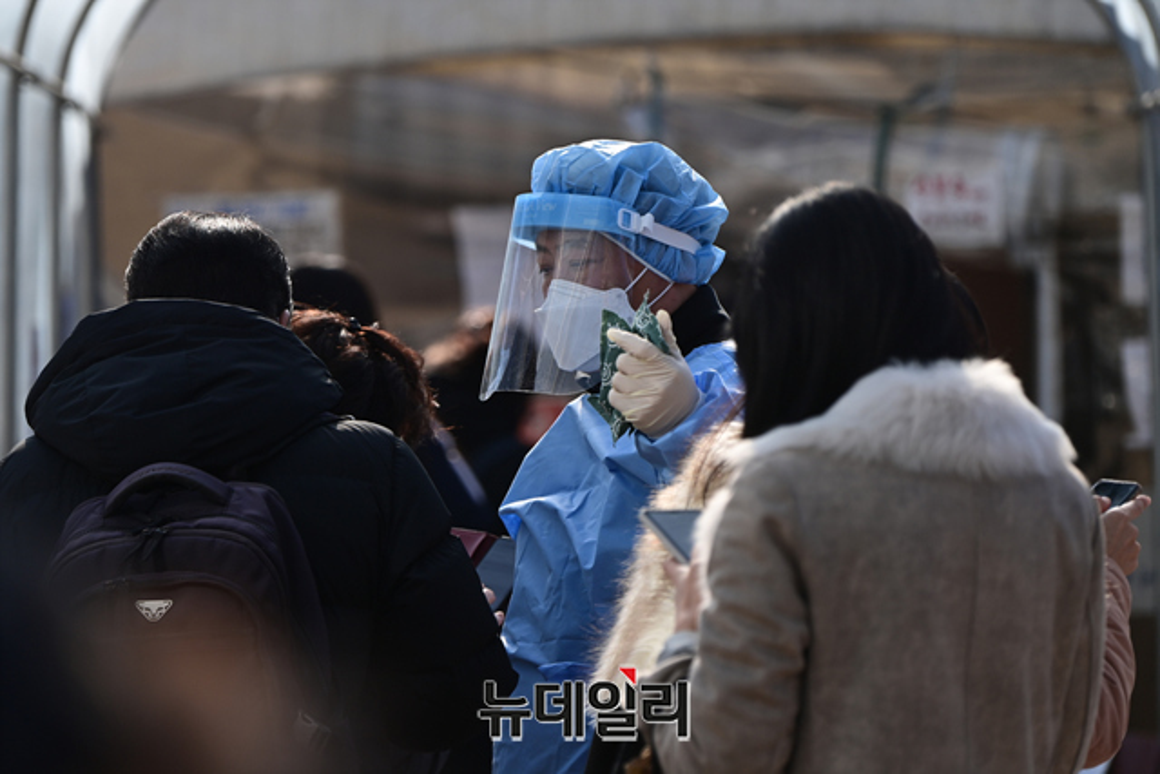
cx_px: 580
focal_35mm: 290
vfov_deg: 4.7
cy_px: 387
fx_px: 9346
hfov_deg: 7.1
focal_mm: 290
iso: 160
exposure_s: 1/500
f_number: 5.6
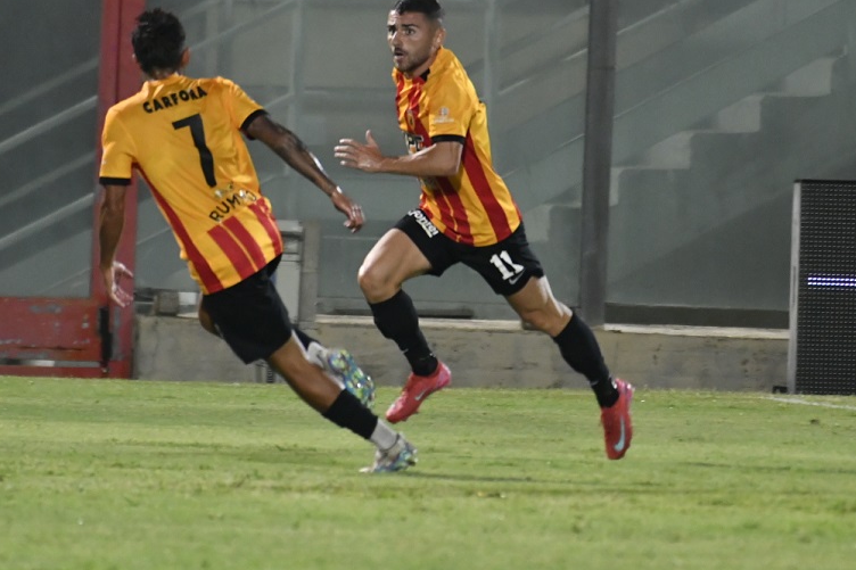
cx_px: 400
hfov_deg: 1.7
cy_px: 167
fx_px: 28834
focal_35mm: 1213
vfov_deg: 1.1
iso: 3600
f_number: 5.6
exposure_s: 1/640
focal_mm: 500
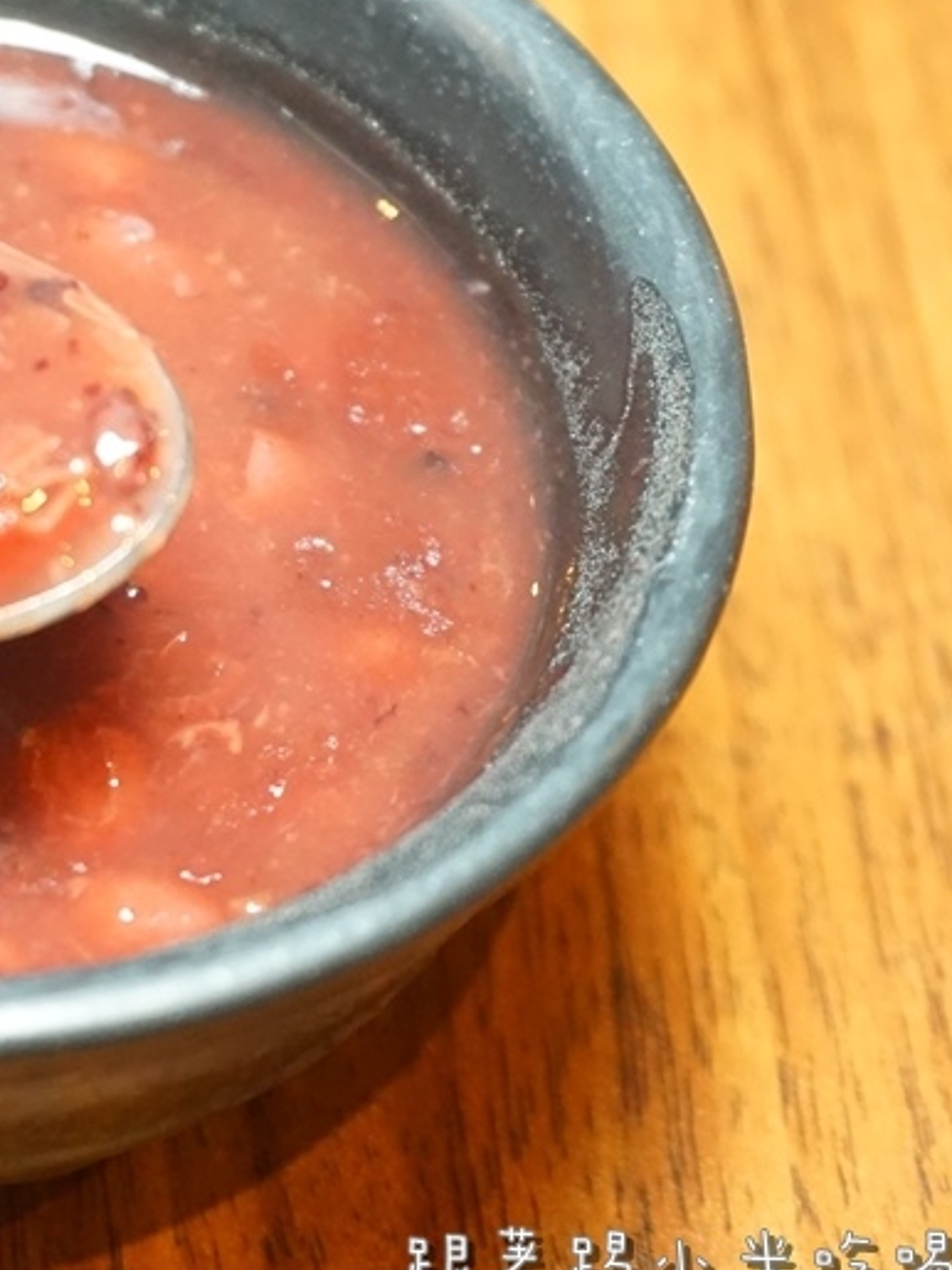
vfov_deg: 17.6
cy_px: 492
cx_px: -35
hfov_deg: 13.0
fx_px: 4107
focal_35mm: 112
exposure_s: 1/30
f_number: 5.6
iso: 3200
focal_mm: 39
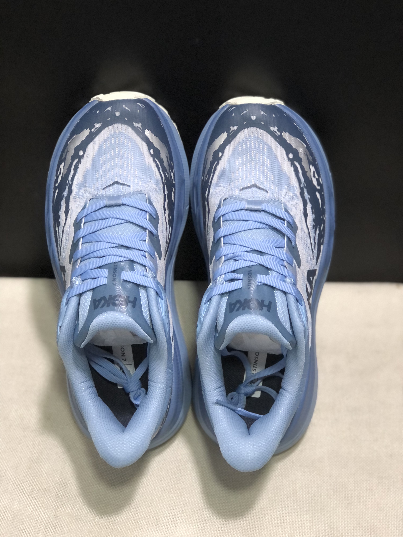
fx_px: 885
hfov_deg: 25.7
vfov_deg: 33.8
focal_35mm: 57
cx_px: 202
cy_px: 268
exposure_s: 1/30
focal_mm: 6.6
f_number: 2.8
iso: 200
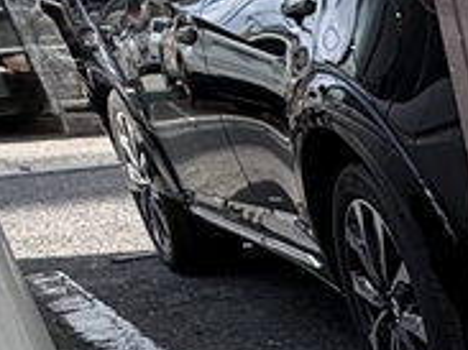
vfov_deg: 14.3
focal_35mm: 92
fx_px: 1243
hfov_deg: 14.8
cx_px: 1077
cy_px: 611
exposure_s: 1/540
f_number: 2.2
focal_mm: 2.22
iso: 40
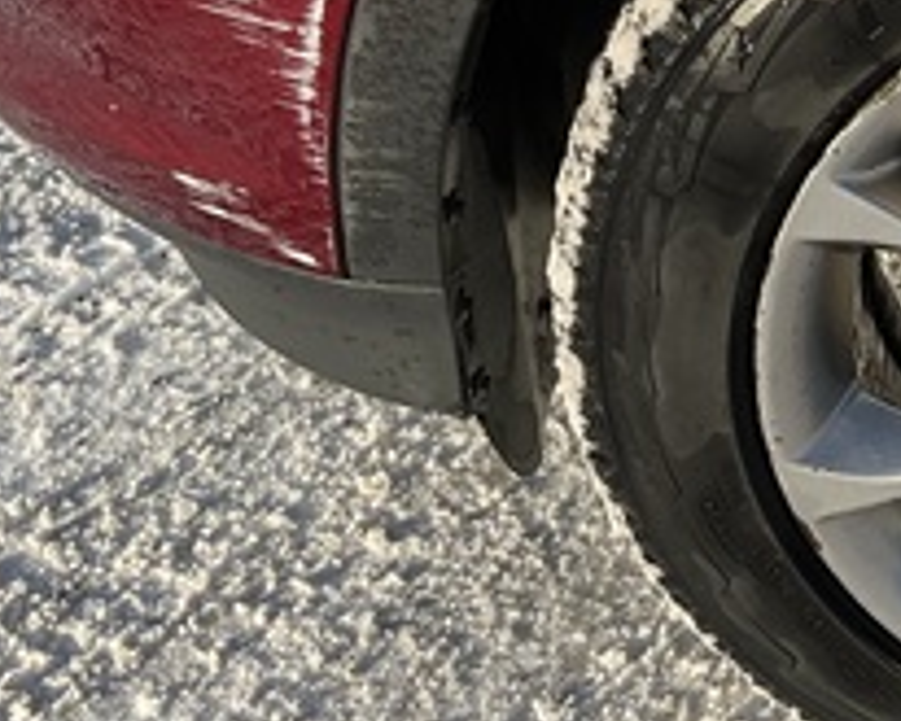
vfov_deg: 17.4
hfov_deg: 19.5
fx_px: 2348
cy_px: 267
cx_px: 1260
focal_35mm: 88
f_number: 1.8
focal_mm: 3
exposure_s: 1/1098
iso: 25
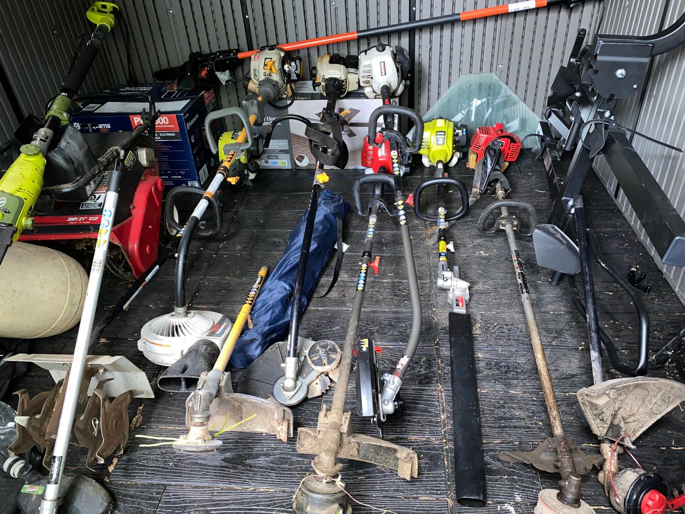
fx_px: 515
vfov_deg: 53.1
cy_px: 257
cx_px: 342
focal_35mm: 26
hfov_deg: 67.3
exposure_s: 1/7
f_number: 1.8
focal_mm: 4.25
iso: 125
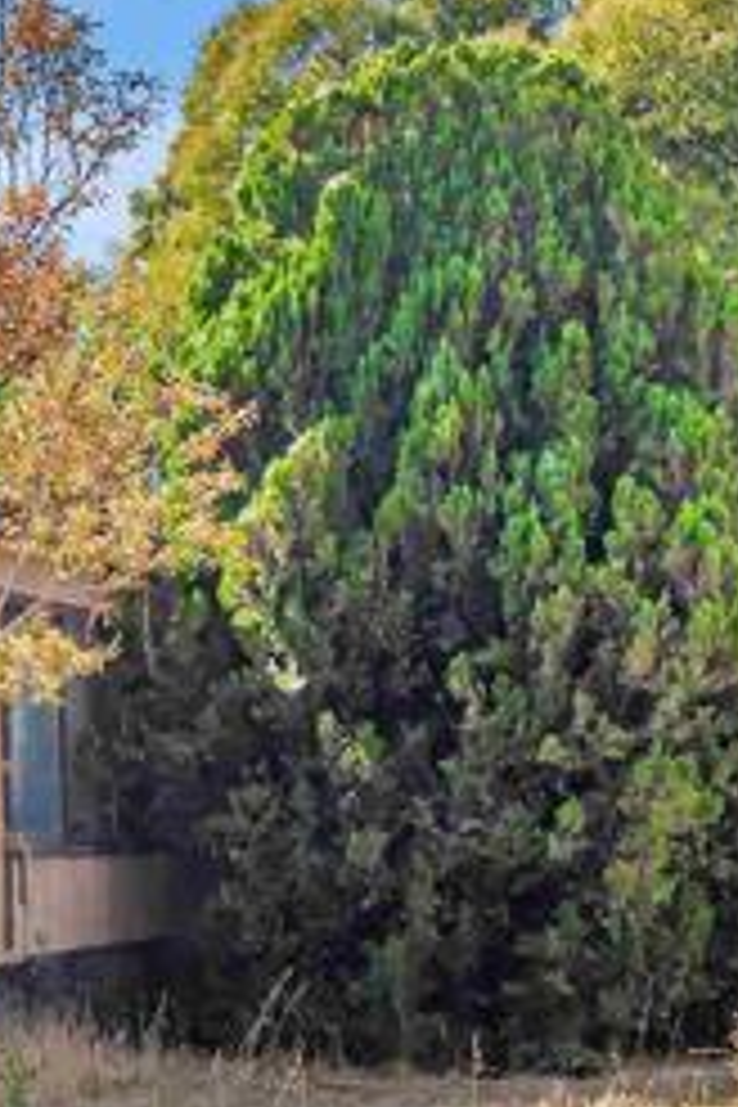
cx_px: 4
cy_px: 855
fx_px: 2306
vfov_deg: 26.6
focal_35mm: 75
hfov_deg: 17.8
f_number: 8
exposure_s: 1/160
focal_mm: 12
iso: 100
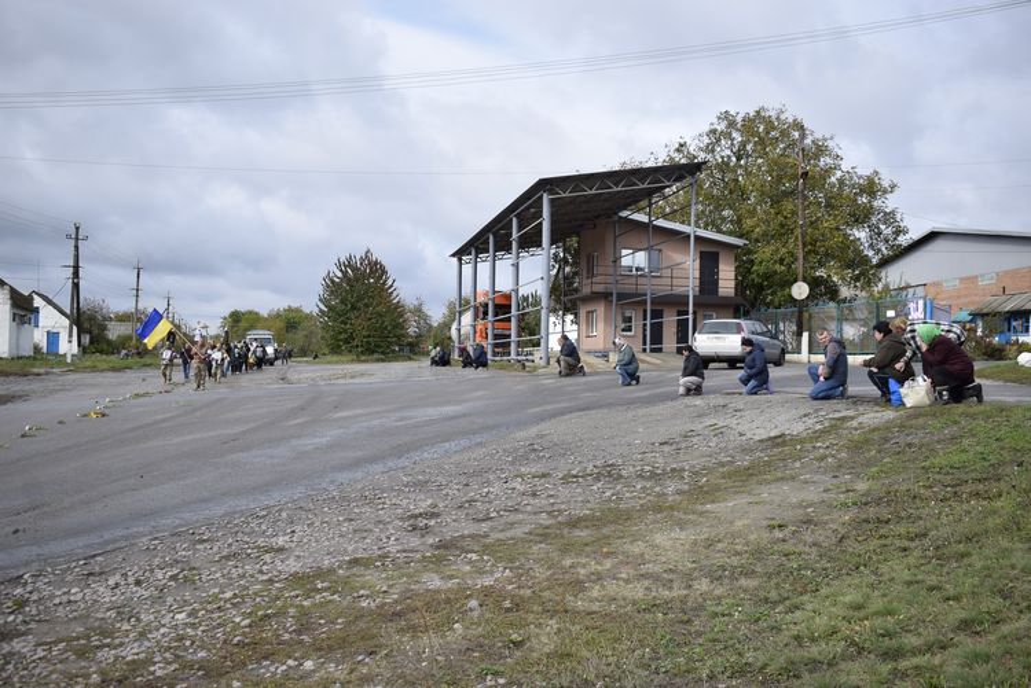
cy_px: 344
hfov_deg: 57.2
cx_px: 516
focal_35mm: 33
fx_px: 946
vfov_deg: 40.0
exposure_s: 1/500
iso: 100
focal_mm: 22
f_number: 5
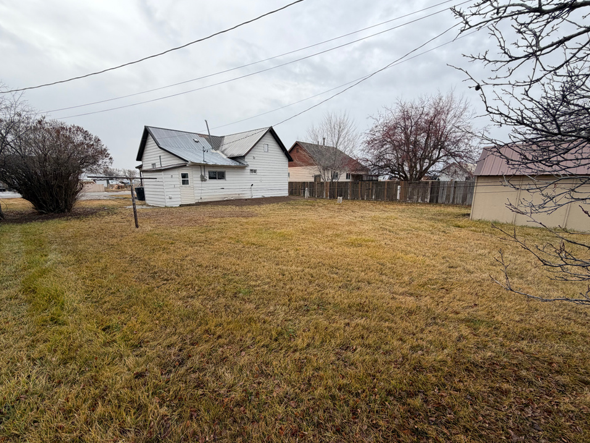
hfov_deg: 98.1
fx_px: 256
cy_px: 234
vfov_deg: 81.7
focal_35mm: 15
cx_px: 281
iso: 40
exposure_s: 1/686
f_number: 2.2
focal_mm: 2.22
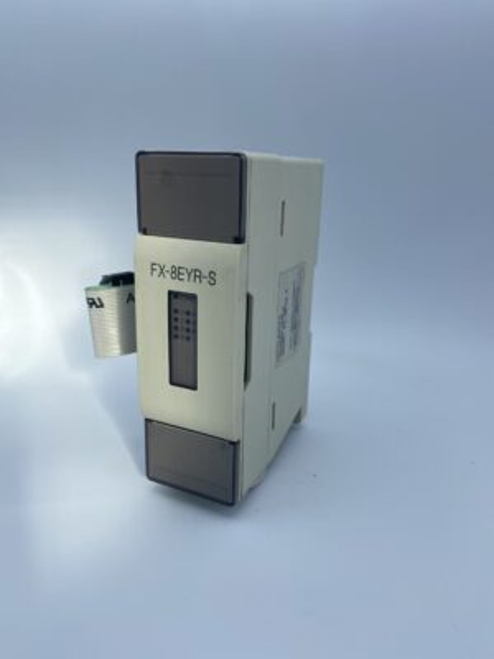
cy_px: 330
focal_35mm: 26
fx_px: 495
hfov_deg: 53.1
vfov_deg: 67.3
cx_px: 247
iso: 32
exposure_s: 1/1996
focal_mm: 4.25
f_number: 1.8
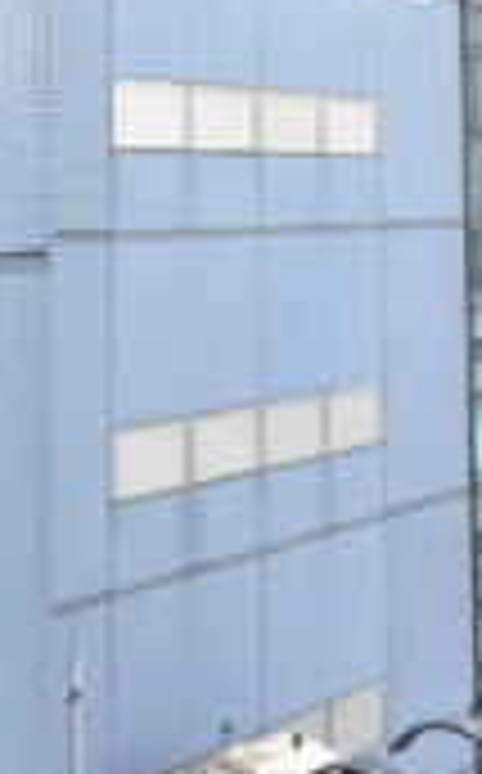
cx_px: 279
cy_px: 110
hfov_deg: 22.7
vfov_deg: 34.2
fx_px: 1202
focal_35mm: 57
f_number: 13
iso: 6400
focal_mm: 10
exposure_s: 1/640
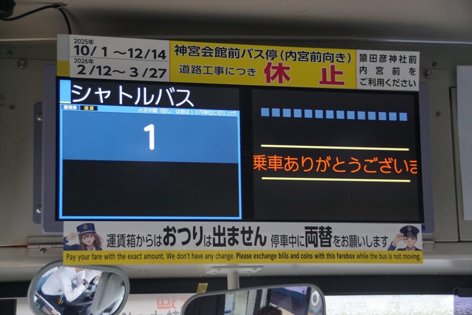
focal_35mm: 75
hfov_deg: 27.0
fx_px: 984
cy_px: 158
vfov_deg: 18.2
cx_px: 236
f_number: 4.5
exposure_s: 1/80
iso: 640
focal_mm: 50
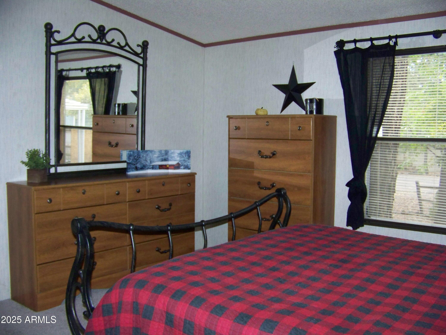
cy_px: 168
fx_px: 464
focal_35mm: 36
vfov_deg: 39.7
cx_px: 223
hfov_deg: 51.4
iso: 200
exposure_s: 1/30
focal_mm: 5.85
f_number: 2.8
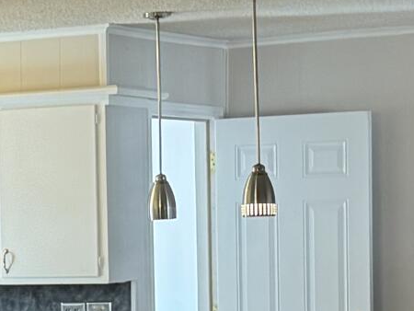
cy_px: 311
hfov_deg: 12.0
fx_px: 1915
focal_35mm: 160
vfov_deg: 9.2
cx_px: -94
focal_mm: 6.76
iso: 320
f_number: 1.78
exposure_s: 1/60
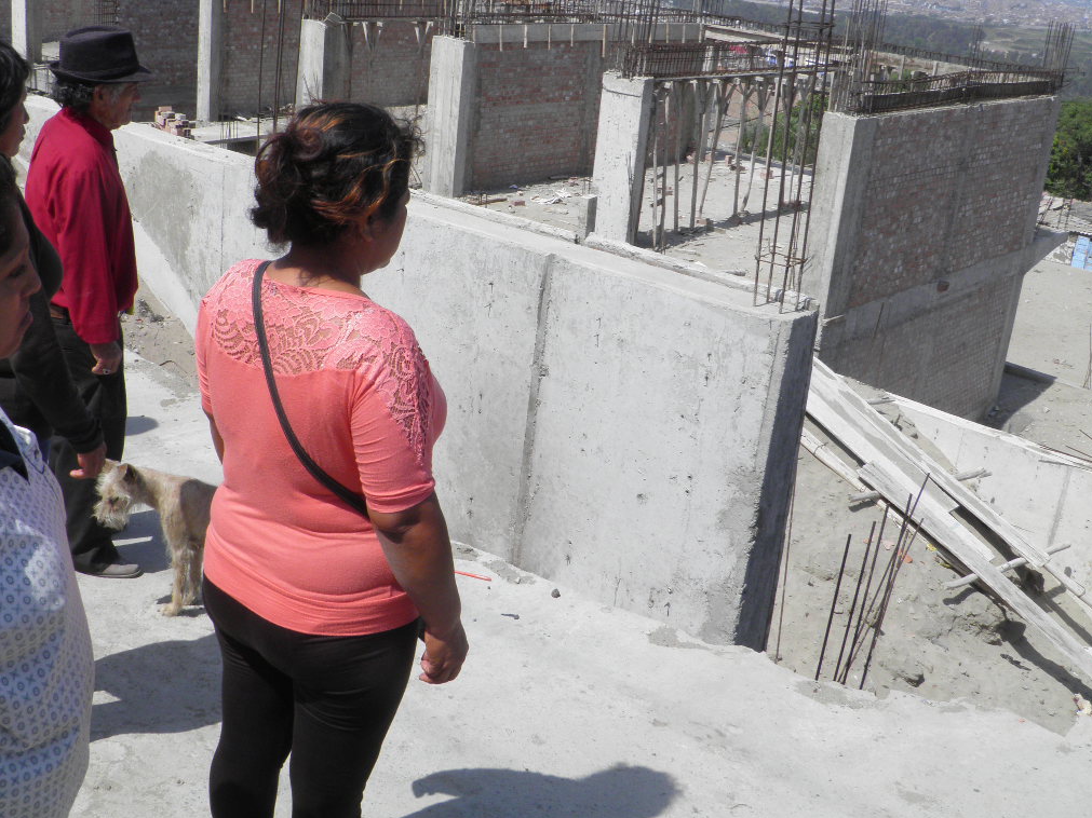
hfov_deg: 48.8
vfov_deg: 37.5
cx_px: 466
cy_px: 311
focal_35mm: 38
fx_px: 1199
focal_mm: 5.5
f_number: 5.9
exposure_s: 1/320
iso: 50
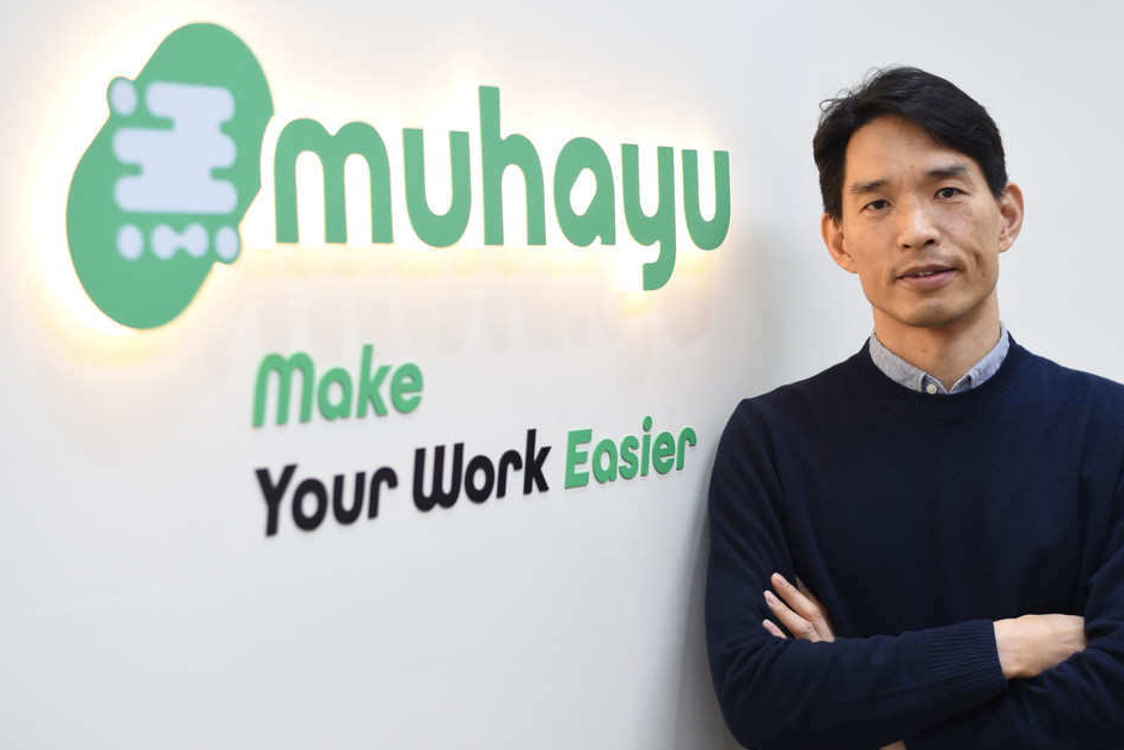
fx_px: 2124
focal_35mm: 68
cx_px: 609
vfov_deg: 20.0
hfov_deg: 29.6
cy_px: 389
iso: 200
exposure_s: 1/160
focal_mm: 50
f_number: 2.5
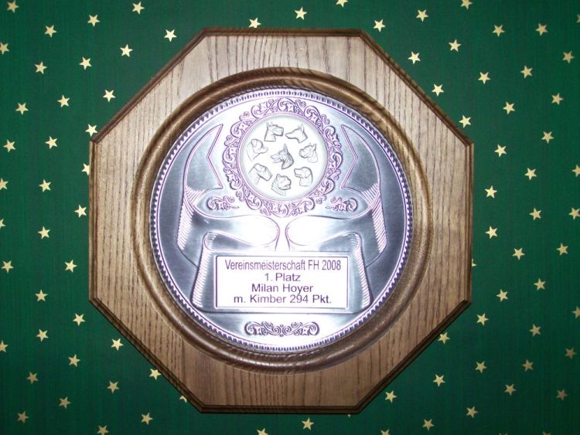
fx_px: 989
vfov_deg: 24.8
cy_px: 218
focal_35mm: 59
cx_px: 290
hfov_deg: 32.7
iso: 160
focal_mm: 9.8
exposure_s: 1/80
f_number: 3.1
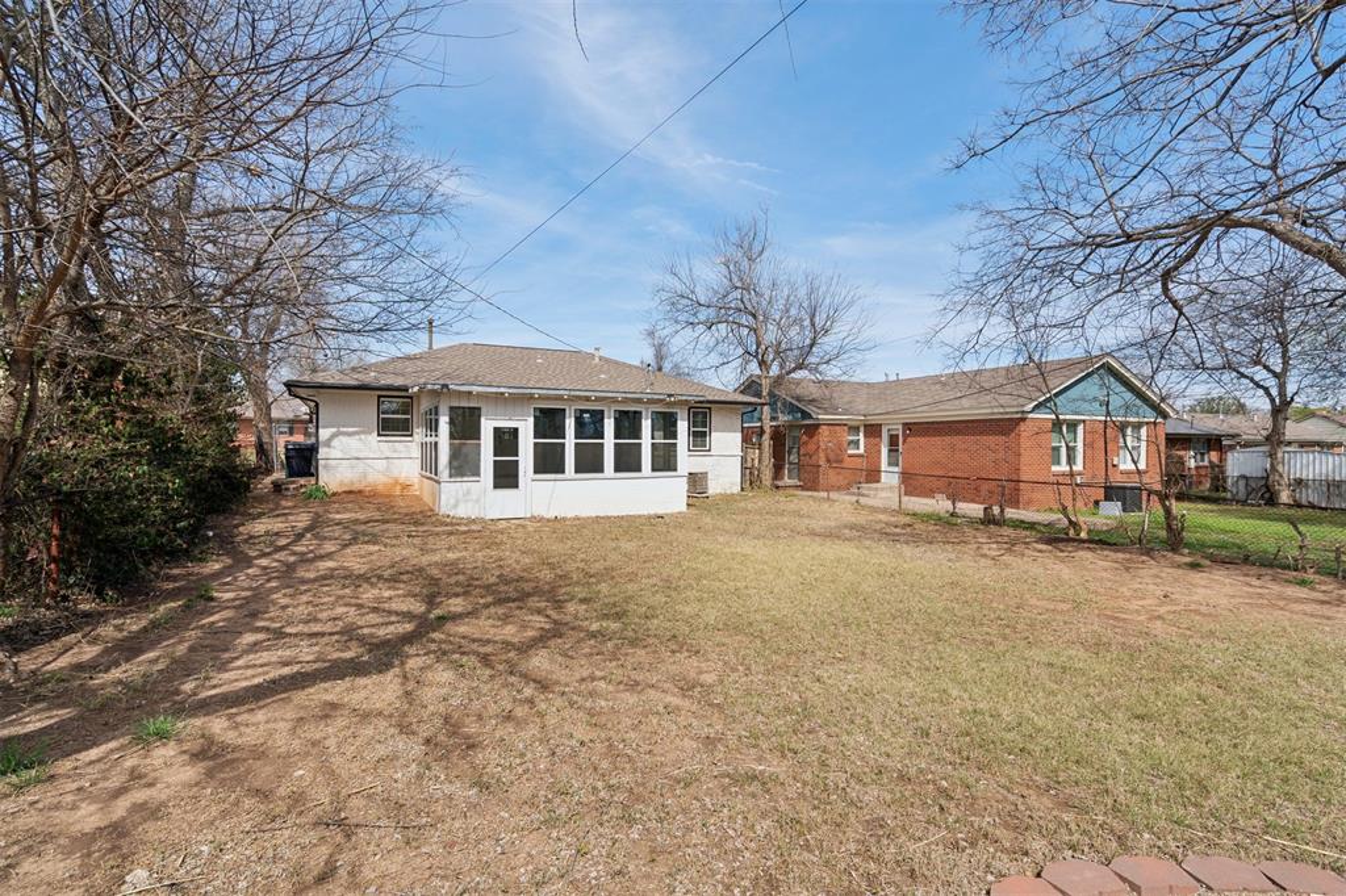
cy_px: 448
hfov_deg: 96.8
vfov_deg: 73.7
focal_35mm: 16
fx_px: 598
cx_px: 673
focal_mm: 16
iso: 200
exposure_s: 1/1250
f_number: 7.1
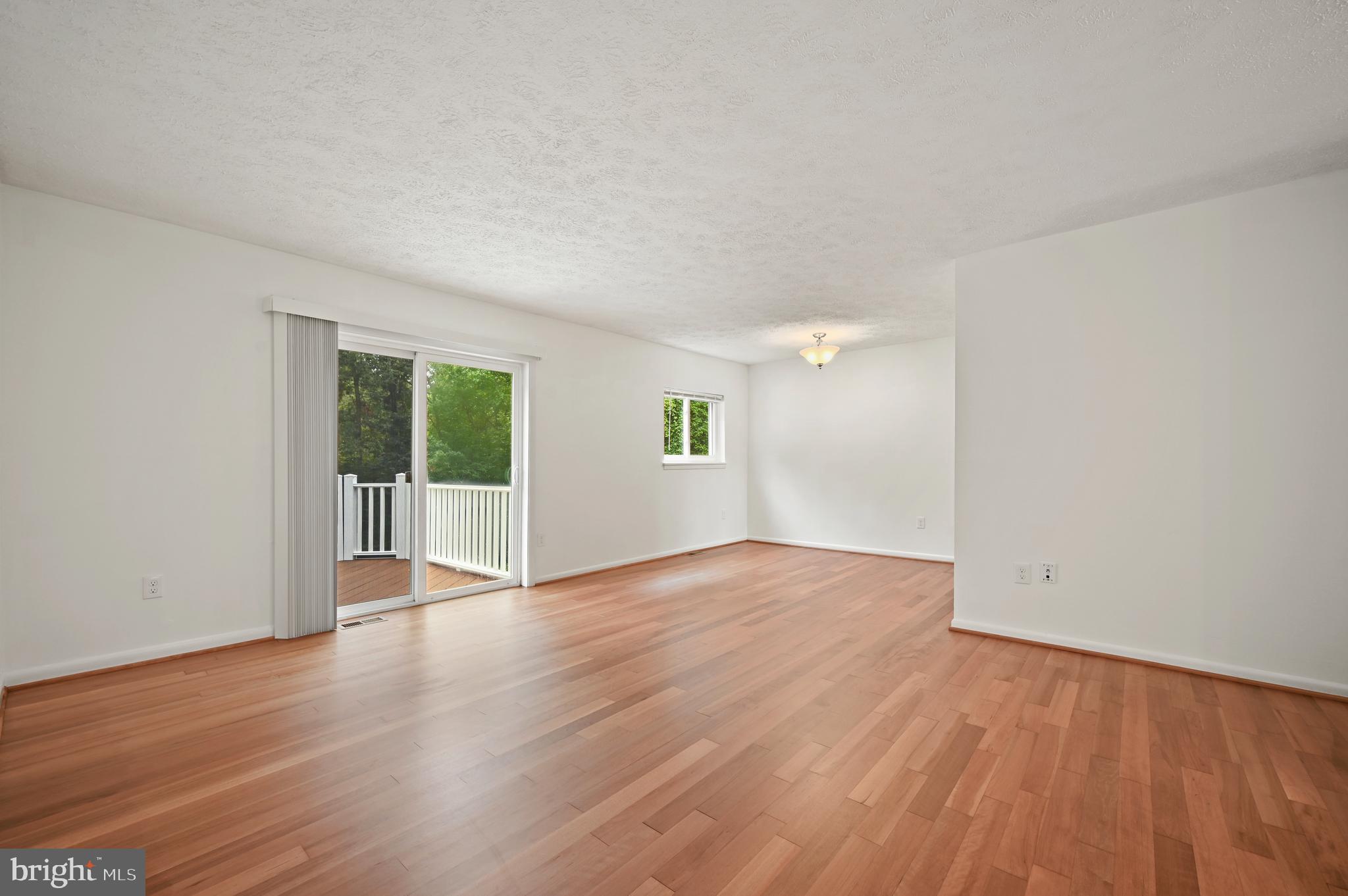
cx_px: 674
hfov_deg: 104.3
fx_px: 524
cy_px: 448
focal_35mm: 14
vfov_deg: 81.1
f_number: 8
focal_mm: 14
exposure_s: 1/2
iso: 100
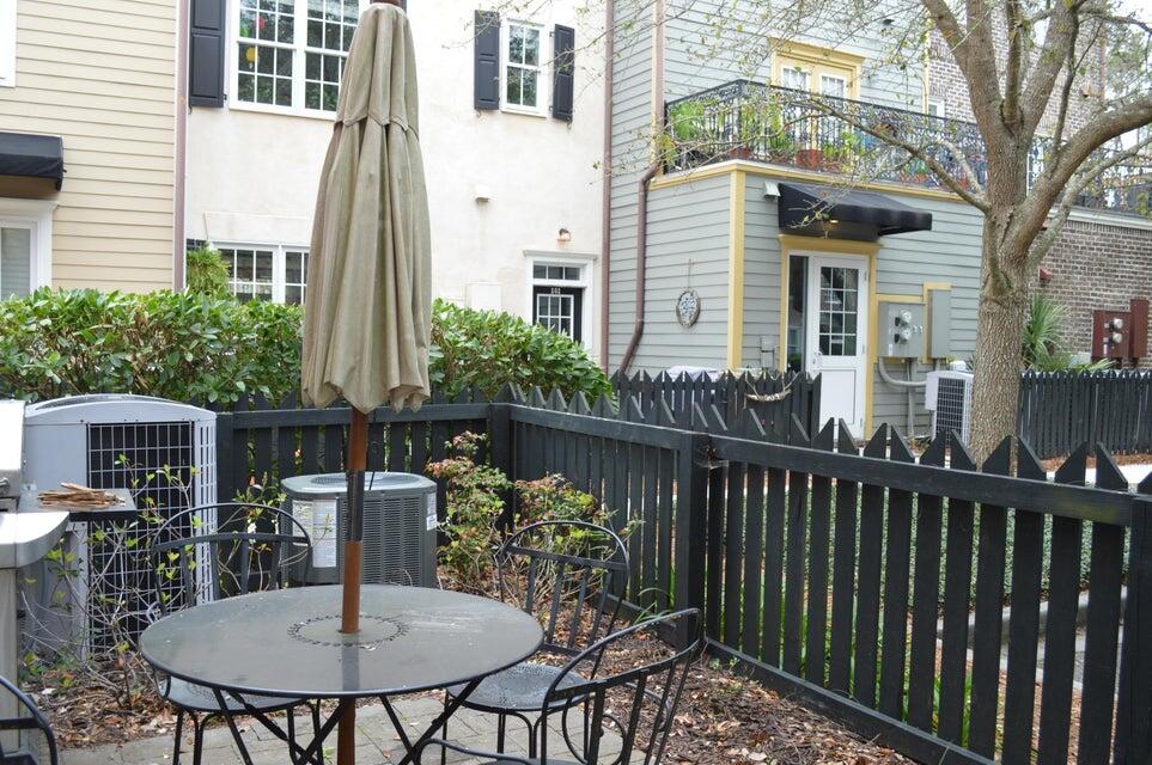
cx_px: 576
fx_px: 959
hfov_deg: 62.0
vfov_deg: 43.5
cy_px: 382
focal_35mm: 30
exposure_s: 1/125
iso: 280
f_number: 5.6
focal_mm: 20
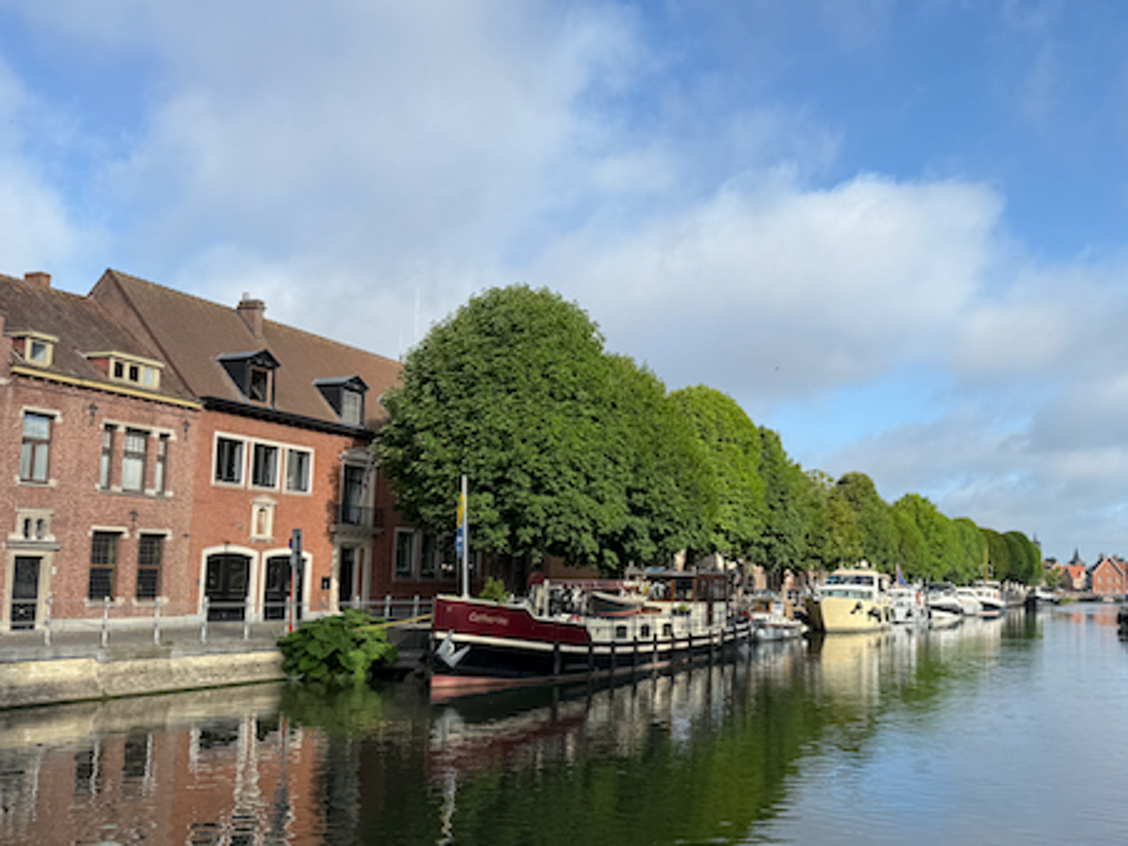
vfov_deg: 41.7
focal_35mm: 34
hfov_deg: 53.2
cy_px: 469
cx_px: 729
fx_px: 1108
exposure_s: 1/3953
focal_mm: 6.76
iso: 80
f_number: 1.78
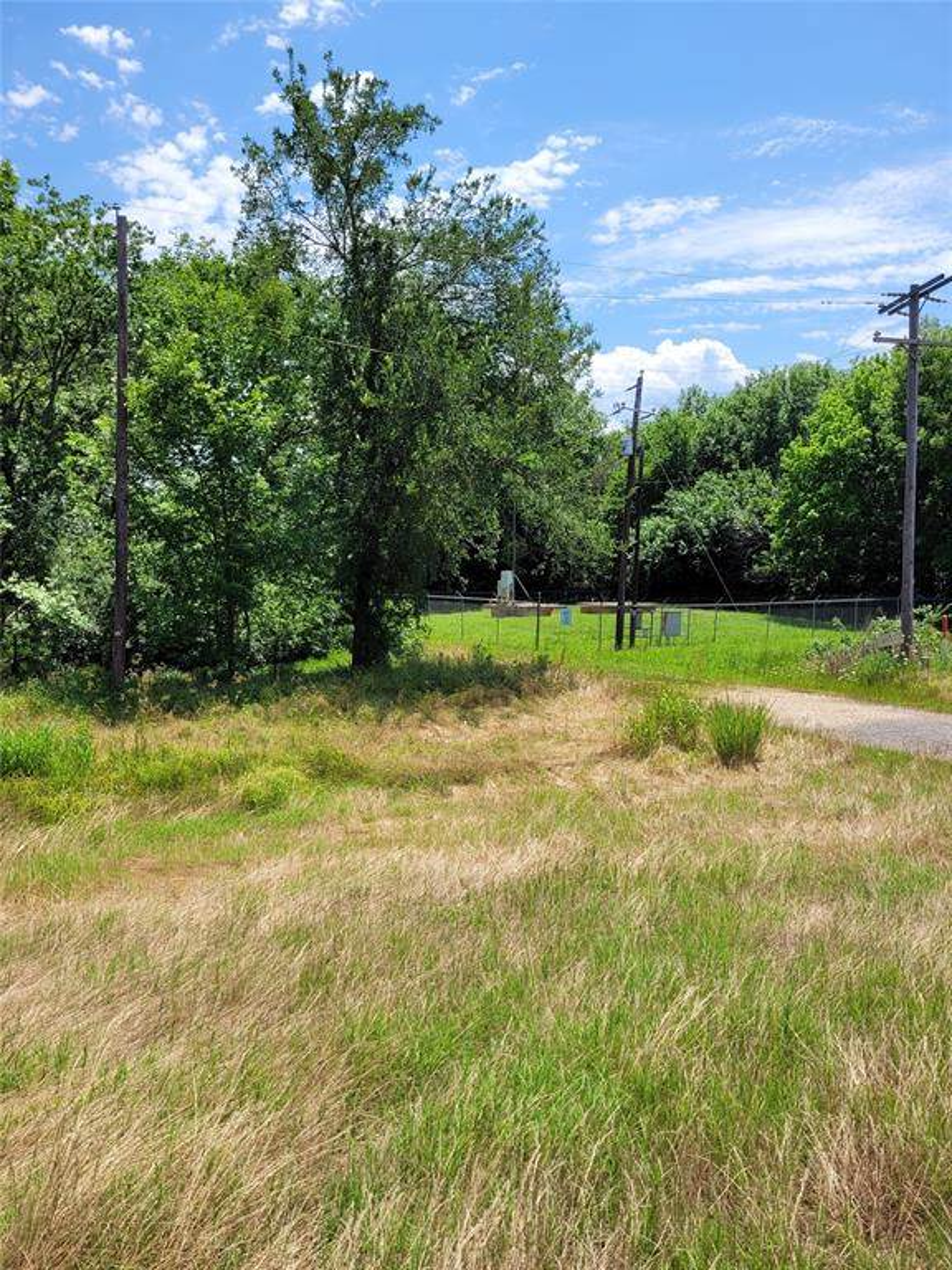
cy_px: 635
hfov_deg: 53.1
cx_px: 476
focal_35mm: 26
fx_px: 953
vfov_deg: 67.3
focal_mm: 5.4
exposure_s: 1/2192
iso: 40
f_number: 1.8
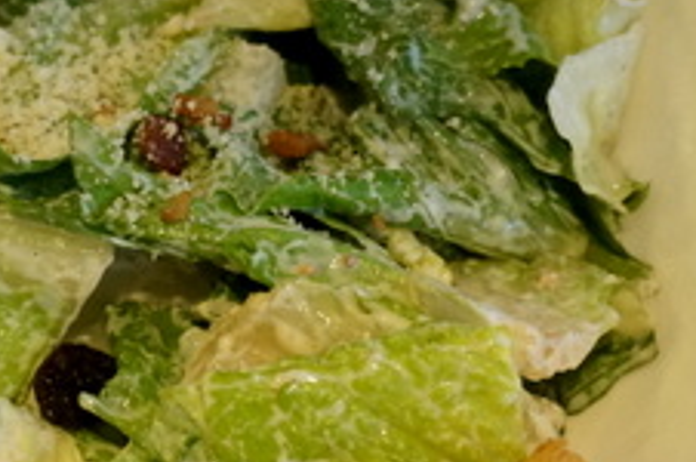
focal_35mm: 102
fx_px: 1969
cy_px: 217
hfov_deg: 19.9
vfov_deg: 13.4
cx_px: 182
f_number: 4.5
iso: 2000
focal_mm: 24
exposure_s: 1/60
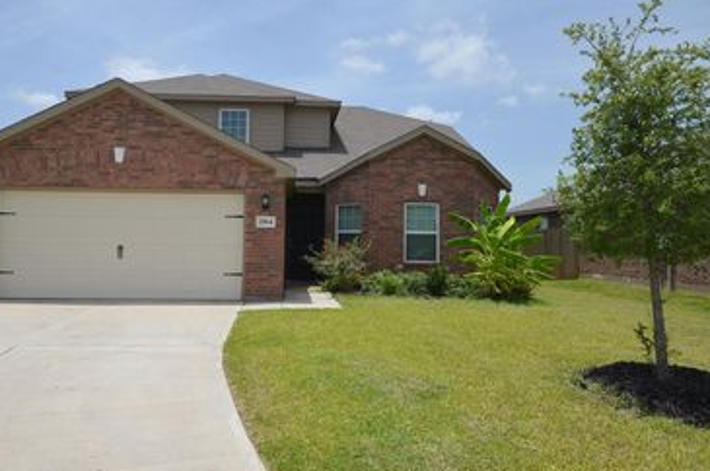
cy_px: 231
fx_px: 525
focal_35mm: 27
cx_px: 311
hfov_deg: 67.8
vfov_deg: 48.3
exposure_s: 1/500
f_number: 11
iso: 320
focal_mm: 13
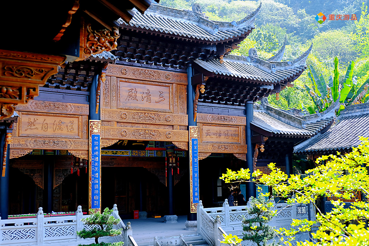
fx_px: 430
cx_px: 184
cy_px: 123
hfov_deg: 46.4
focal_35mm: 42
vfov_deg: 31.9
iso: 200
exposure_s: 1/240
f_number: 3.2
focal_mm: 27.7
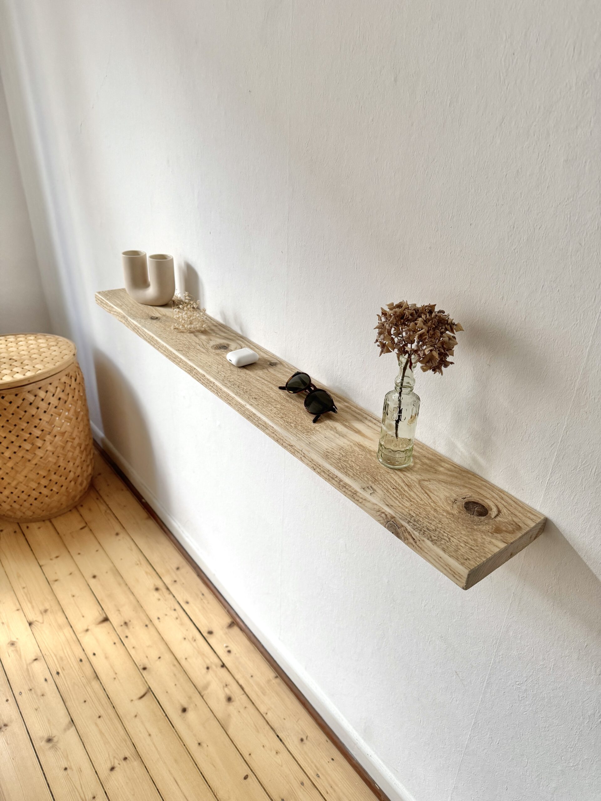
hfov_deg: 56.8
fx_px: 556
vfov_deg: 71.6
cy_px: 400
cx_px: 300
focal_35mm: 24
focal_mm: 6.76
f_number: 1.78
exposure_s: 1/121
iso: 160
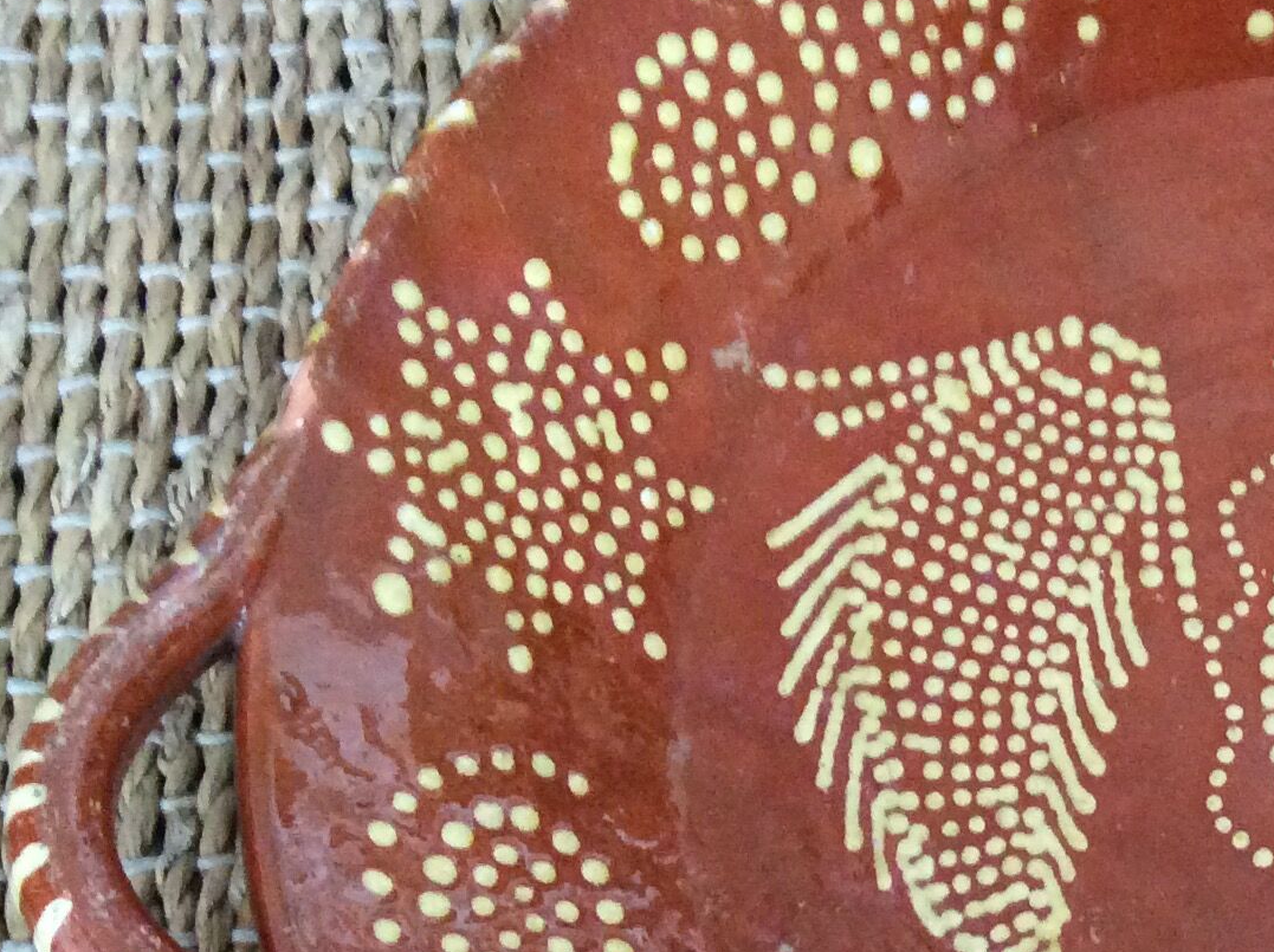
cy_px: 786
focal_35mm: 77
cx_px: 1302
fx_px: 2830
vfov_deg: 18.9
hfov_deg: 24.1
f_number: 2.4
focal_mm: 3.3
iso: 250
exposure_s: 1/17
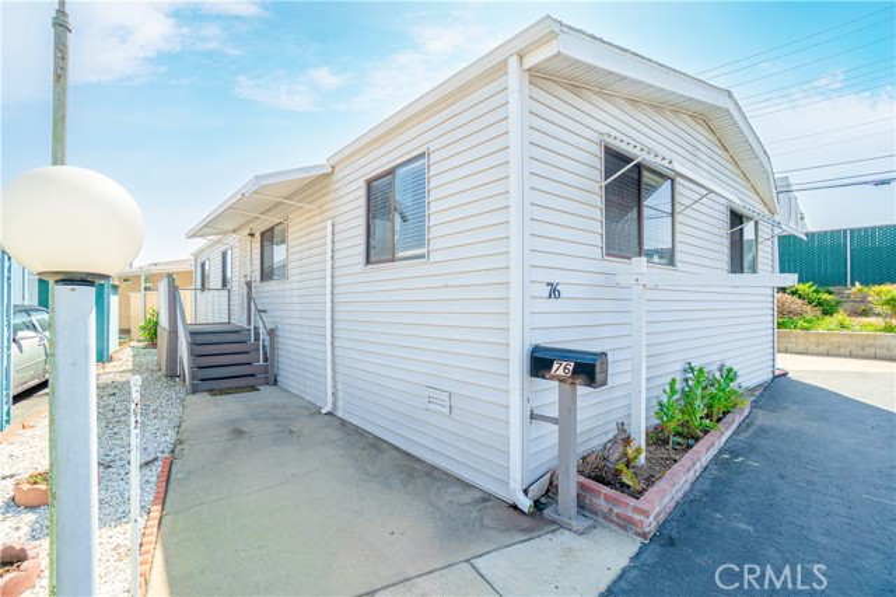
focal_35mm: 15
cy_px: 298
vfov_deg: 77.3
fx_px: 373
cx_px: 448
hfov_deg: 100.4
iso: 100
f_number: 7.1
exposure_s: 1/200
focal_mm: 10
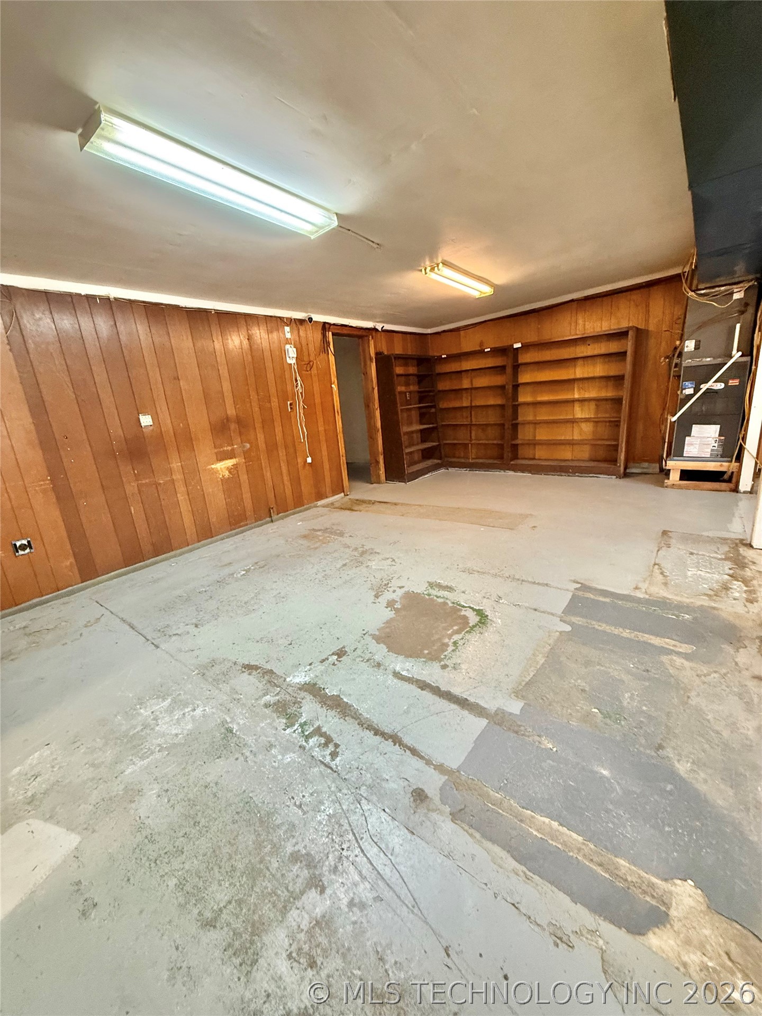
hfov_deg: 85.7
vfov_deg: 102.1
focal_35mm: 14
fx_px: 411
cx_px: 381
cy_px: 508
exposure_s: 1/60
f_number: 2.2
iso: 500
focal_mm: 2.22
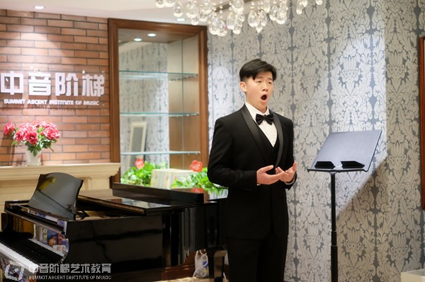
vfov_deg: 25.5
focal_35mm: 53
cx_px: 212
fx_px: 625
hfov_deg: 37.5
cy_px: 141
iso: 800
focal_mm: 35
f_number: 1.4
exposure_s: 1/75
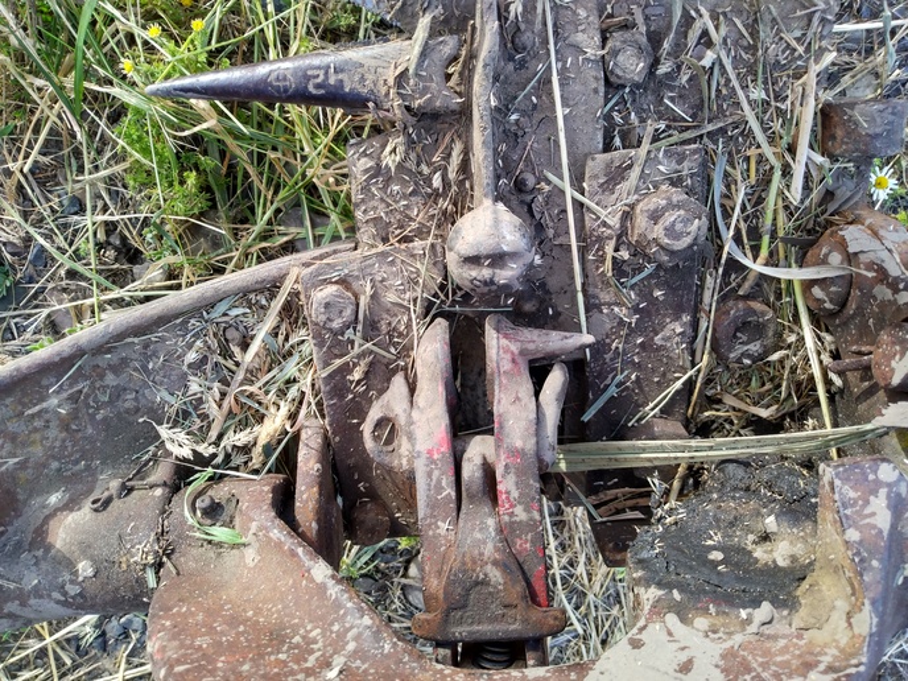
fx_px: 525
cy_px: 340
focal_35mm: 20
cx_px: 454
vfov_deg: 66.0
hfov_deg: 81.7
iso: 130
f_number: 2
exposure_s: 1/120
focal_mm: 3.54
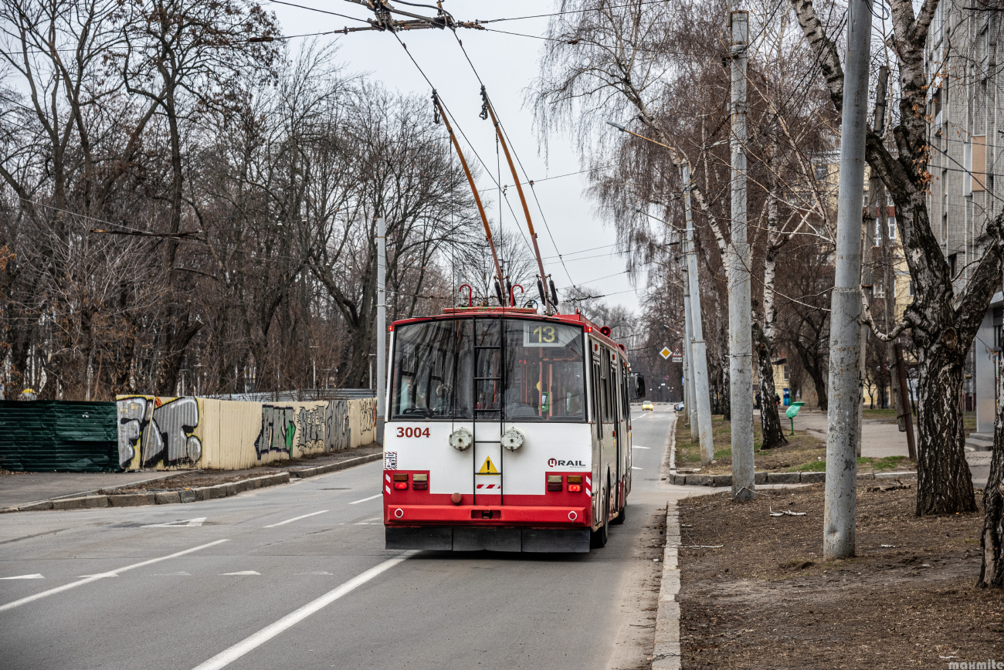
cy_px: 335
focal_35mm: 85
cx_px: 502
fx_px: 2371
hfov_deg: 23.9
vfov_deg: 16.1
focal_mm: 85
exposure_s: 1/100
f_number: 6.3
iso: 640
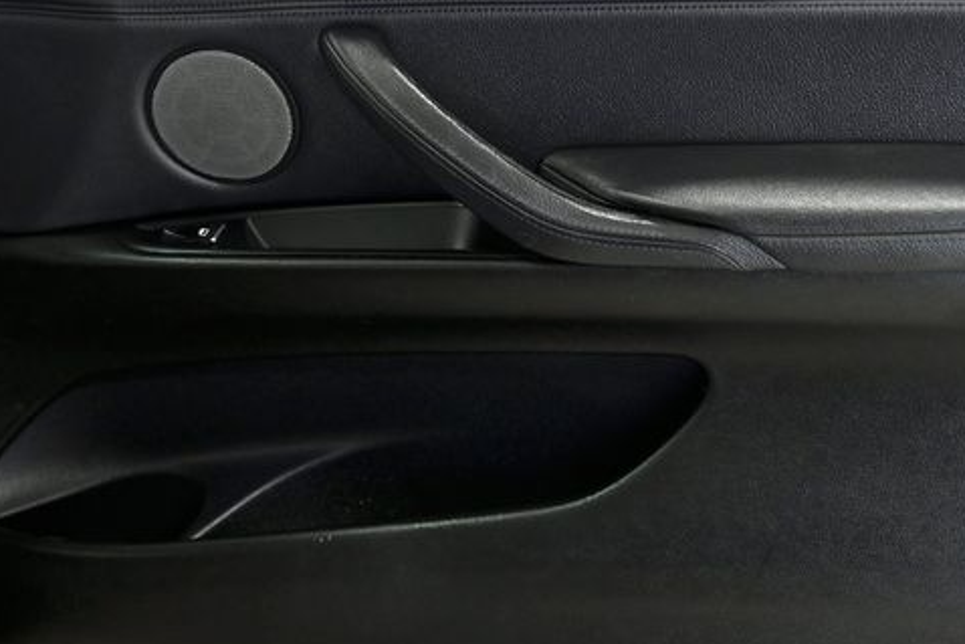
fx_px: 2225
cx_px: 537
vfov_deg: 16.4
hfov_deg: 24.5
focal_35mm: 83
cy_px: 249
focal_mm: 62
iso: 2000
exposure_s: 1/160
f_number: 5
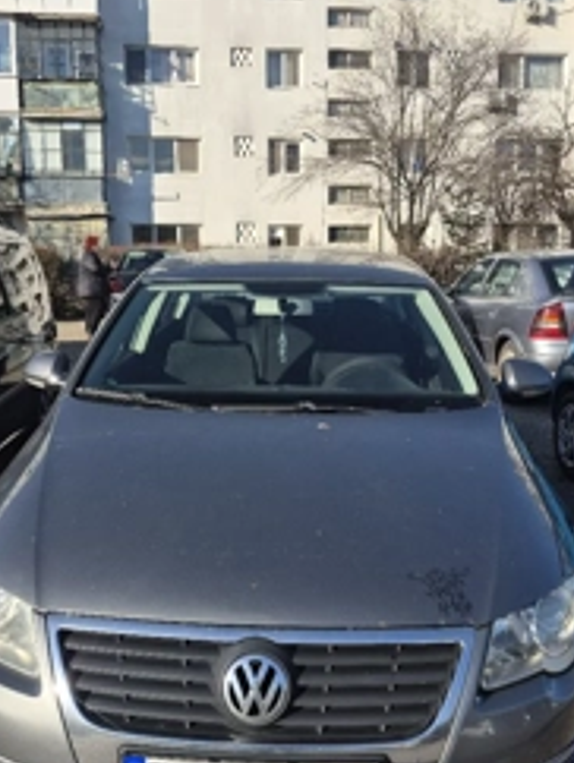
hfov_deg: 37.7
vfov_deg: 48.9
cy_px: 378
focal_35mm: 38
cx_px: 255
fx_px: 839
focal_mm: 5.4
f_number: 1.8
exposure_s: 1/2000
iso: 25
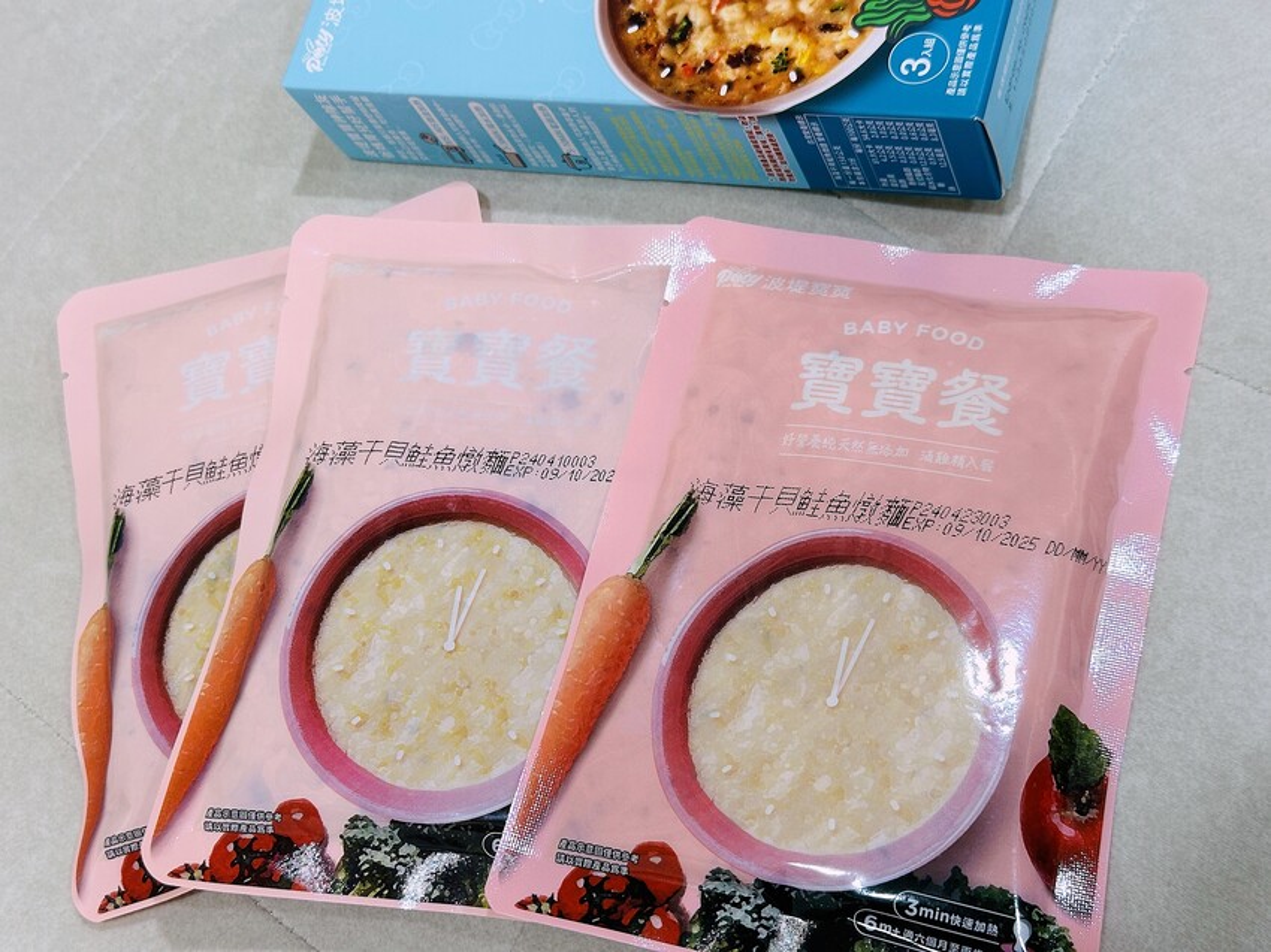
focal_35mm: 48
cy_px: 476
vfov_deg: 30.3
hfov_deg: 39.7
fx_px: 1762
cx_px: 636
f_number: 1.78
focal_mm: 6.86
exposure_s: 1/60
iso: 64
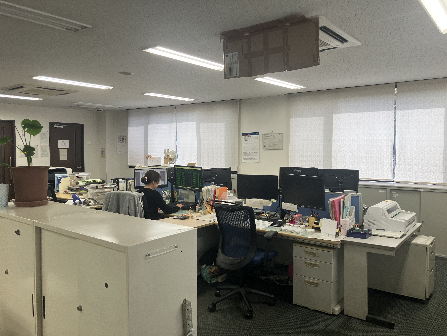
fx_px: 362
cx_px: 224
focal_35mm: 28
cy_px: 168
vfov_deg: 49.7
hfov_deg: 63.4
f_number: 1.8
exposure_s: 1/120
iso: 50
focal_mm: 3.99
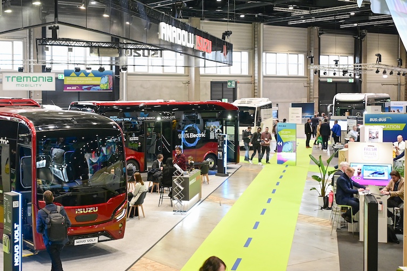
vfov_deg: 24.2
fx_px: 633
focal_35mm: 56
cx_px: 133
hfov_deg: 35.3
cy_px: 140
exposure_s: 1/640
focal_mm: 35
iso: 2500
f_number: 2.5
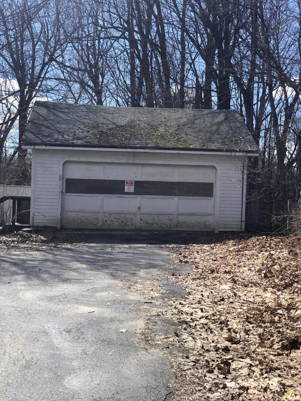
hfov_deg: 28.0
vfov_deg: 36.8
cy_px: 200
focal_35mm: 52
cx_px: 150
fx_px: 603
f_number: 2.4
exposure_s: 1/823
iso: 16
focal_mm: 6
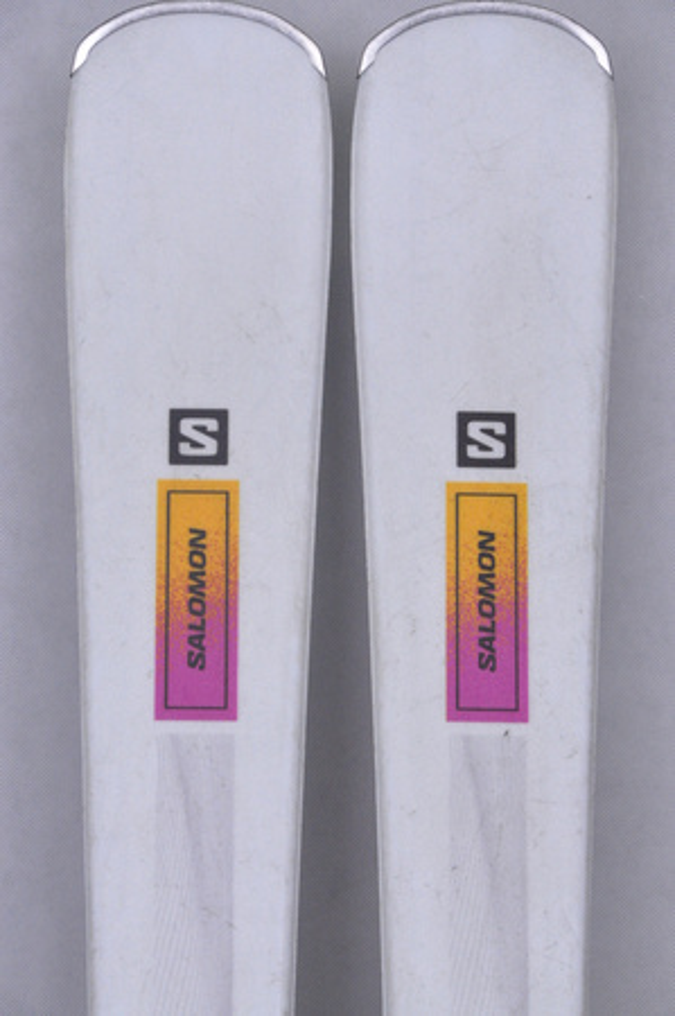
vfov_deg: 13.1
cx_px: 338
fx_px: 4440
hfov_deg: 8.7
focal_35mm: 158
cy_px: 508
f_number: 9.5
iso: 3200
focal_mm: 105
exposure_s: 1/125
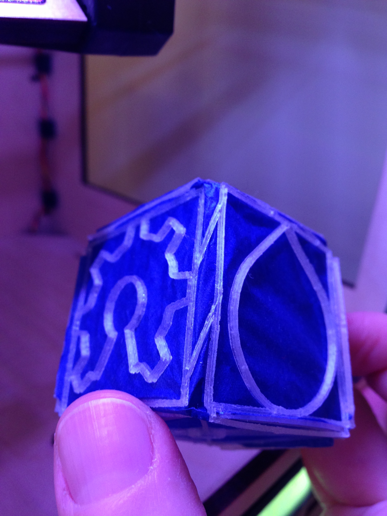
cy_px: 258
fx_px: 492
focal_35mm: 33
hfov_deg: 42.9
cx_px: 194
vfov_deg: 55.4
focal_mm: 4.13
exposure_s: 1/20
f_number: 2.4
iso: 125
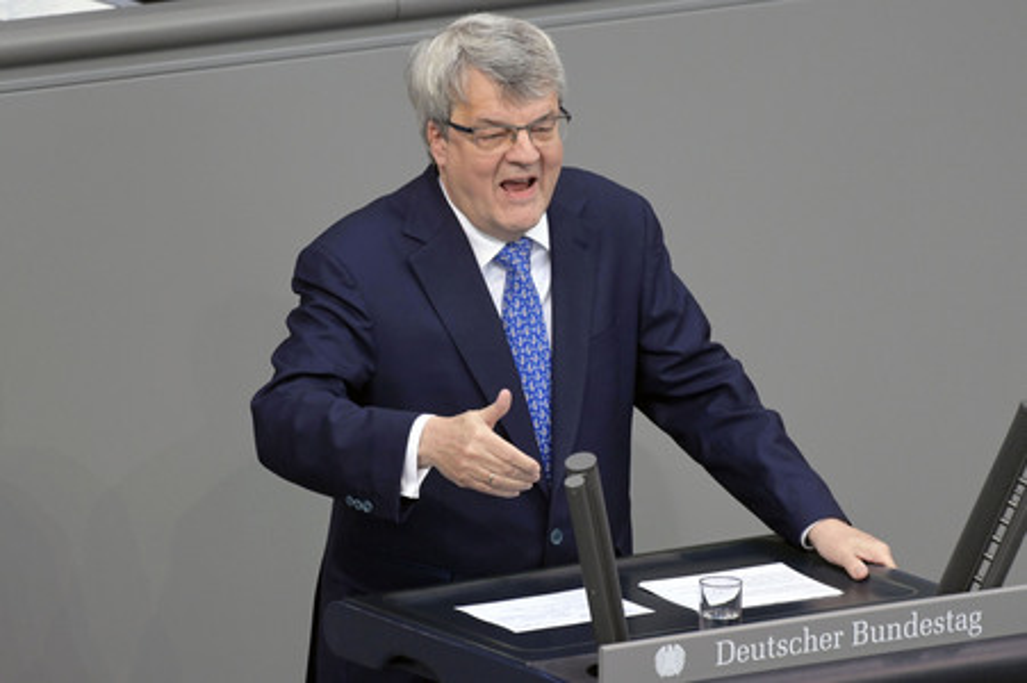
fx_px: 11117
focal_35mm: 390
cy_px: 342
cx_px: 514
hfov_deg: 5.3
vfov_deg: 3.5
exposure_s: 1/400
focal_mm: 390
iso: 6400
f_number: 5.6
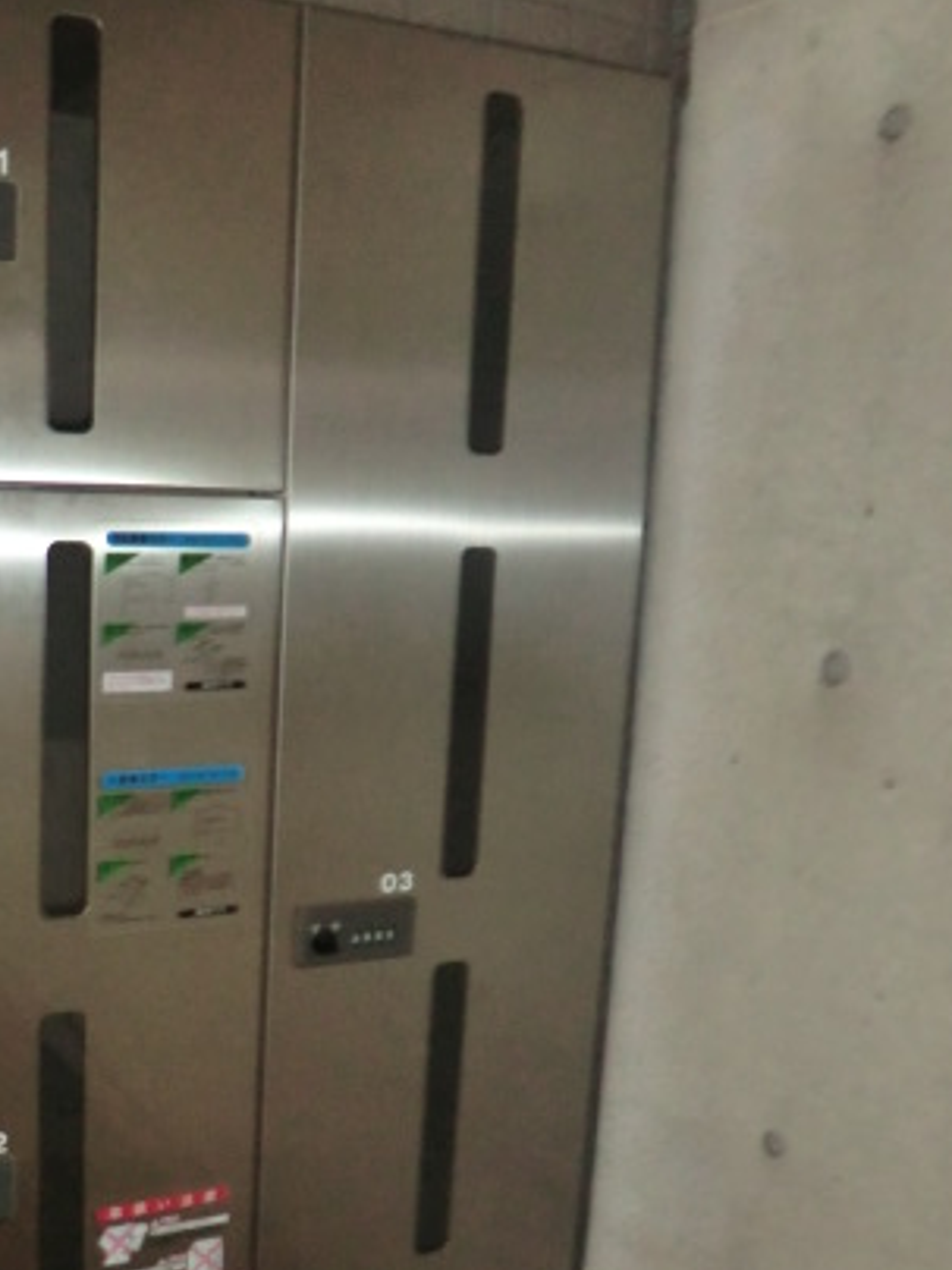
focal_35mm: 38
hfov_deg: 36.7
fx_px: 1393
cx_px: 220
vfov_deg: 48.4
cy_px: 814
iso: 400
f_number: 3.2
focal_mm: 4.3
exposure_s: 1/15
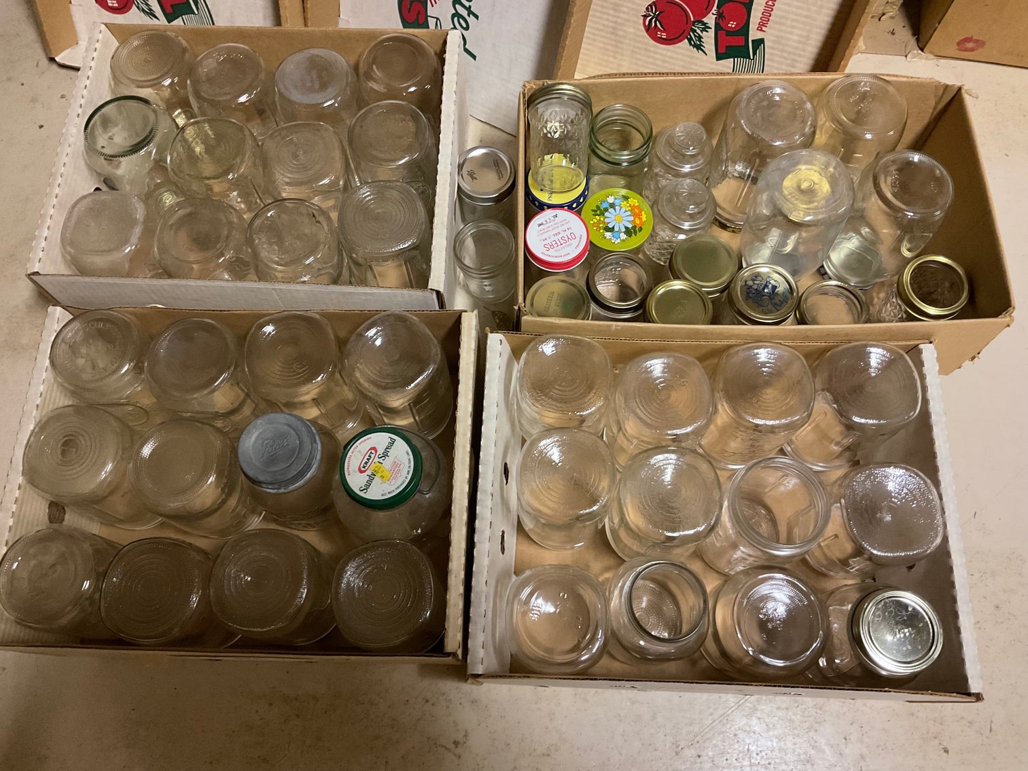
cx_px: 514
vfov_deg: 48.2
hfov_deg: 61.7
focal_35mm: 29
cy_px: 386
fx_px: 861
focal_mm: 3
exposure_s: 1/40
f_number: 1.8
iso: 250
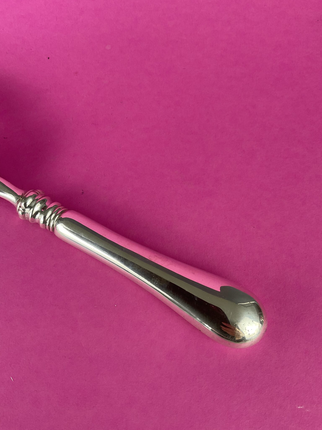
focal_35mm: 29
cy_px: 215
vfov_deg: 61.7
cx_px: 161
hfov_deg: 48.2
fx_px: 360
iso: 50
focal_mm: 3
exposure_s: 1/122
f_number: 1.8
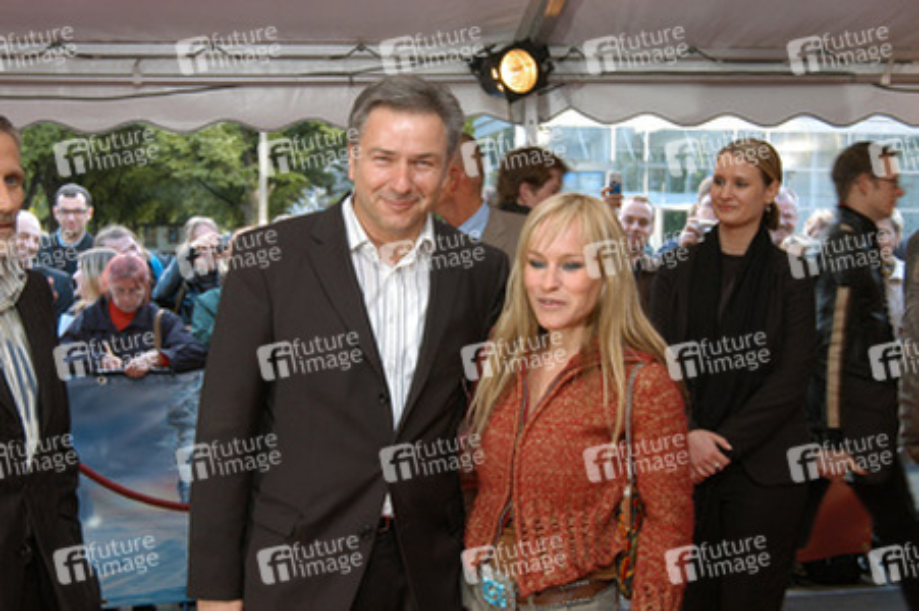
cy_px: 306
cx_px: 460
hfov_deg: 38.9
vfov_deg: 26.4
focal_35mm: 51
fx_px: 1301
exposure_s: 1/60
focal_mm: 34
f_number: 5.6
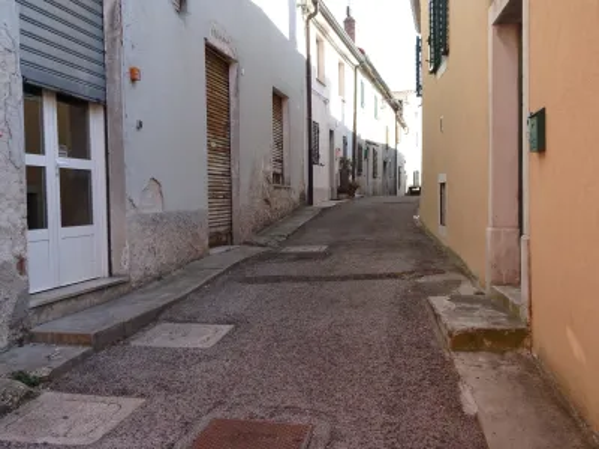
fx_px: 606
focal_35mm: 35
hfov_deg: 52.6
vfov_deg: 40.7
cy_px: 224
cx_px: 300
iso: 80
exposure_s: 1/160
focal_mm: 5.98
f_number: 4
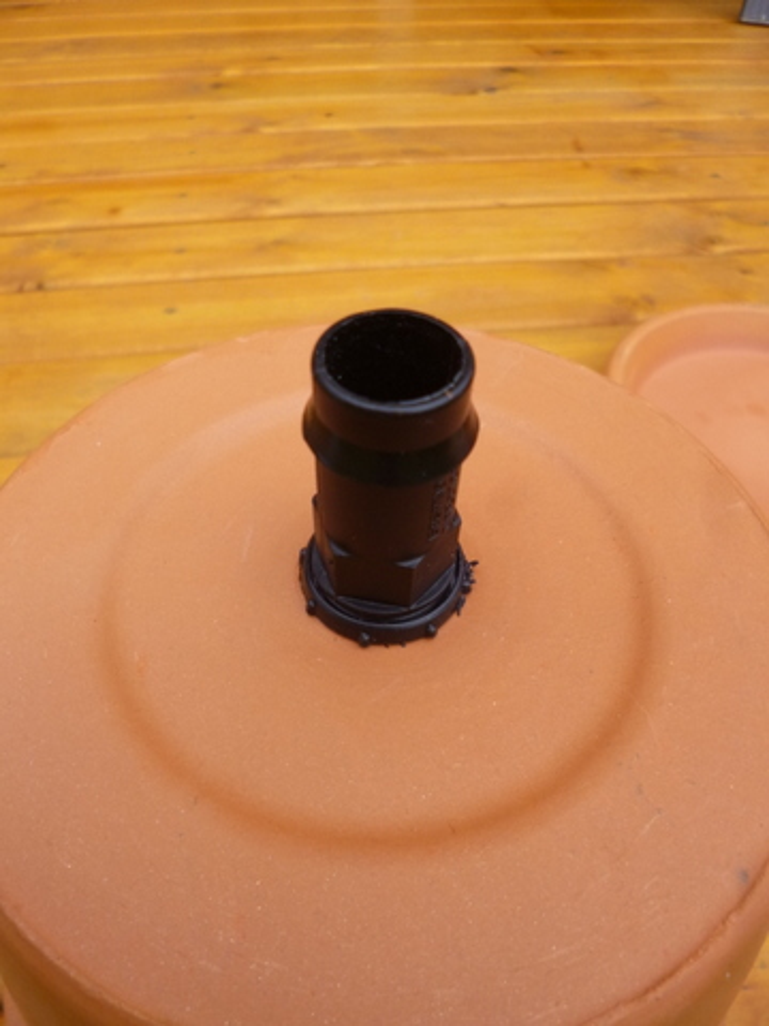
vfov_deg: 71.6
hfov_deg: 56.8
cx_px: 384
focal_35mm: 24
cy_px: 513
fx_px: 711
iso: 100
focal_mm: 4.3
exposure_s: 1/125
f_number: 2.5
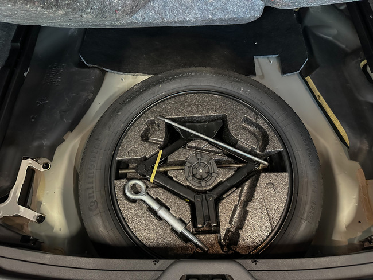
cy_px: 140
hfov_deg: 71.6
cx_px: 186
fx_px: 259
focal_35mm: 24
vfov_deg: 56.8
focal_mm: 6.86
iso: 1000
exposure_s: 1/36
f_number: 1.78
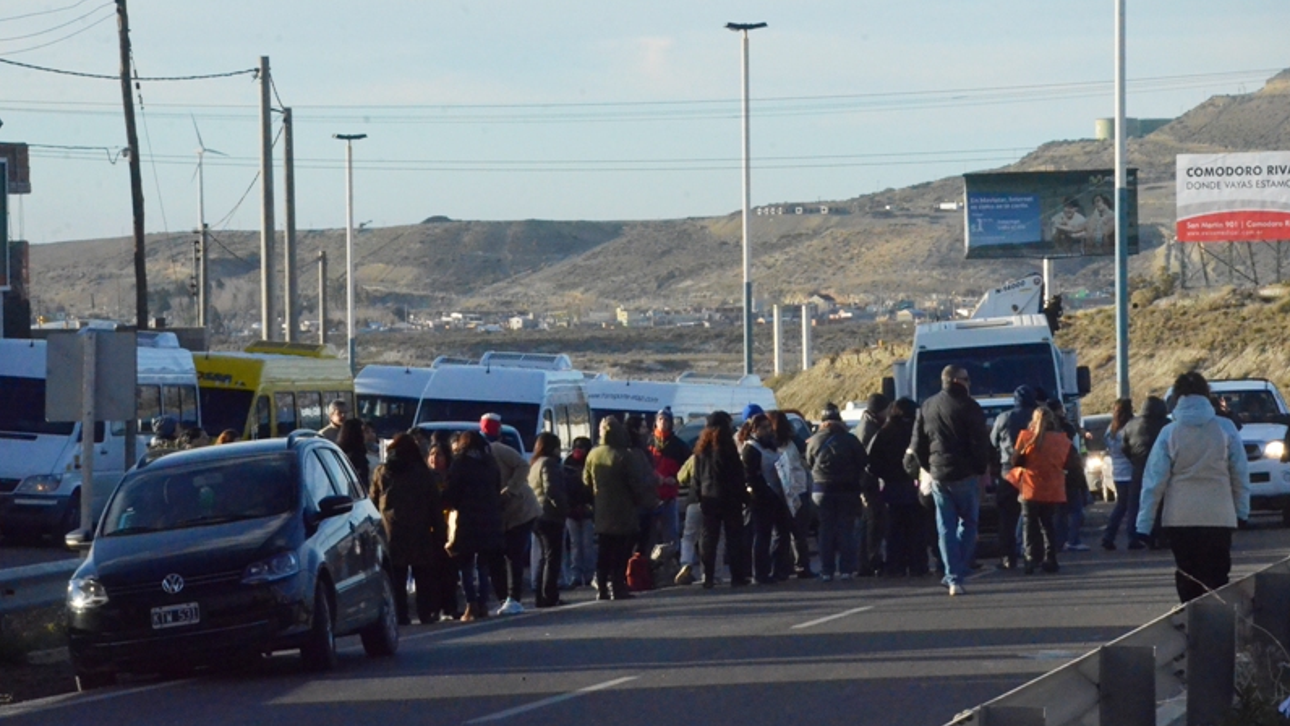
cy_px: 337
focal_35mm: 166
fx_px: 5663
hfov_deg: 13.0
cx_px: 647
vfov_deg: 7.3
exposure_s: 1/1600
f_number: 20
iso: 6400
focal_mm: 105
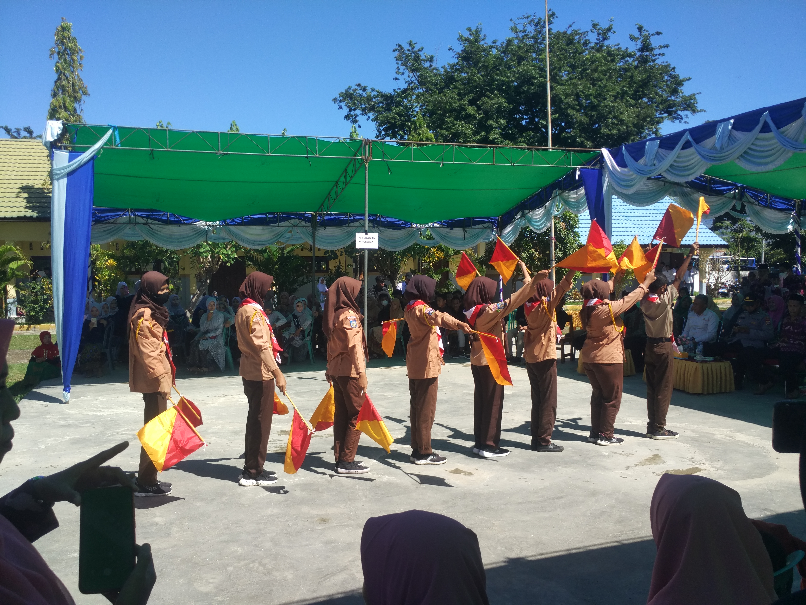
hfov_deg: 60.0
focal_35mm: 30
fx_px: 699
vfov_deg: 46.8
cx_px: 403
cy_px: 302
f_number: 2
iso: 101
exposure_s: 1/1110
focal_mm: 4.12
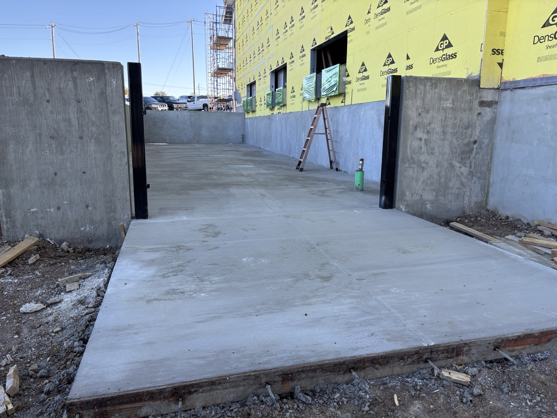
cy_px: 209
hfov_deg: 67.3
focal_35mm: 26
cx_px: 278
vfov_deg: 53.1
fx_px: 418
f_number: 1.6
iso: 50
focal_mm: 5.96
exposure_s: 1/458
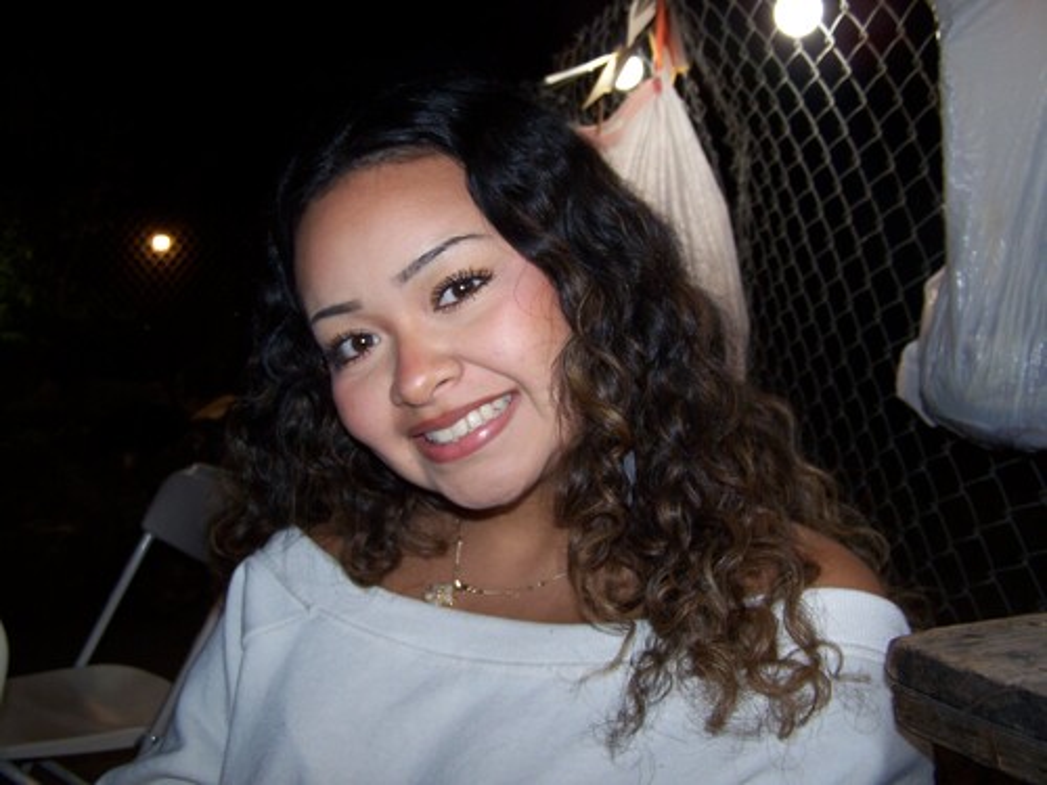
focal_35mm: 38
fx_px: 1149
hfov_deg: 49.0
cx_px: 524
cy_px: 392
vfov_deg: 37.7
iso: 80
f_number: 2.8
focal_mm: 6.3
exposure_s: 1/60
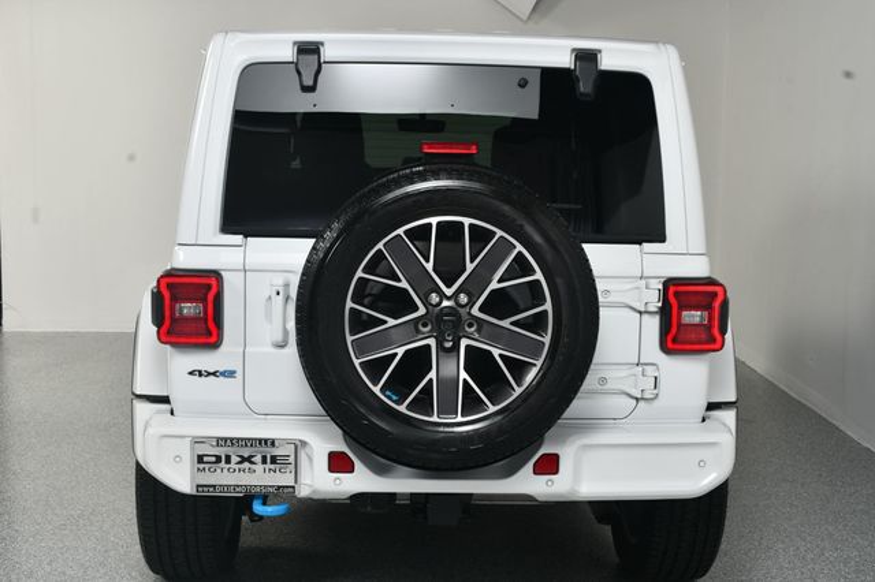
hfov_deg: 38.9
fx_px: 1239
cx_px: 438
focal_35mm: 51
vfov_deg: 26.5
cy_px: 291
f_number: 13
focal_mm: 34
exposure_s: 1/160
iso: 100
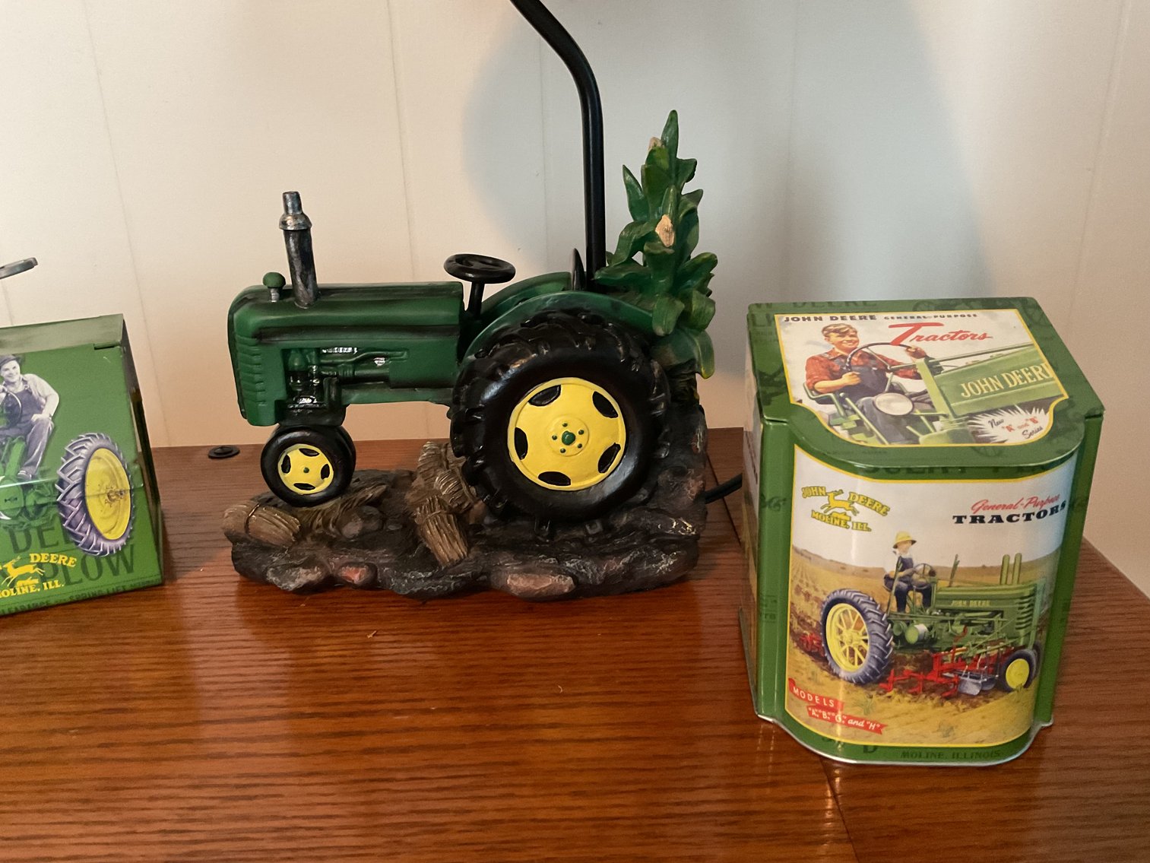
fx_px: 964
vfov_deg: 48.2
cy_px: 432
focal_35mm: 29
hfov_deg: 61.7
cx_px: 575
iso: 320
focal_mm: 3
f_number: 1.8
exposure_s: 1/30
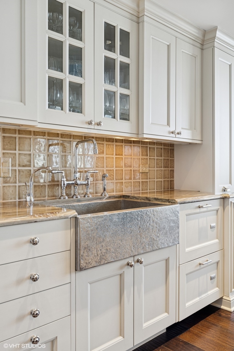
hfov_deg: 43.6
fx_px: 292
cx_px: 117
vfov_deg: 61.9
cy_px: 176
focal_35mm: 30
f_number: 8
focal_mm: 30
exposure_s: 1/15
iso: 320
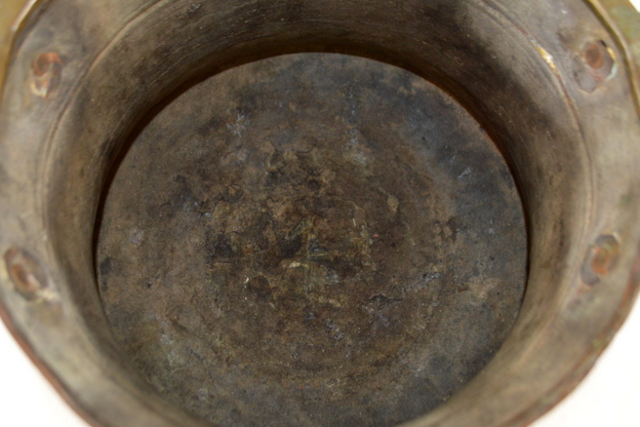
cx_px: 299
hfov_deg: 51.9
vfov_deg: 35.9
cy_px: 207
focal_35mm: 37
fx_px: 658
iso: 1250
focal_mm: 22
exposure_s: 1/60
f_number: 3.8
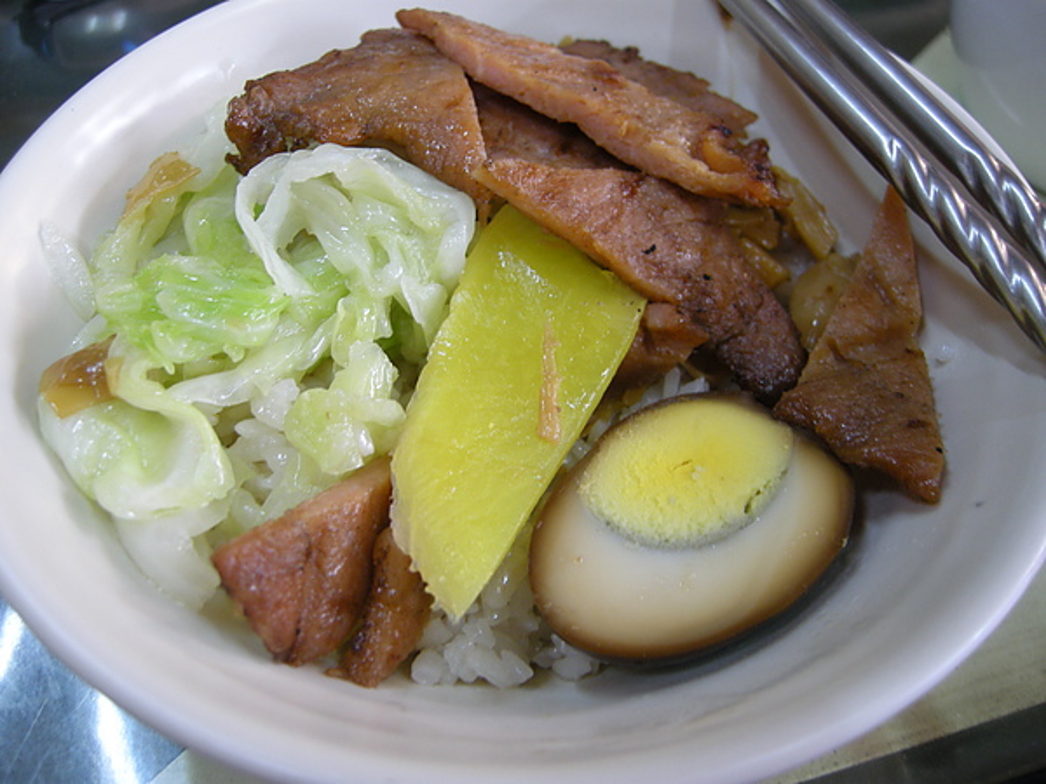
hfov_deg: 52.6
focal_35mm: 35
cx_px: 523
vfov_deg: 40.7
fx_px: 1058
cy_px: 392
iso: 110
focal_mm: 7.5
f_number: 2.7
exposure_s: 1/8.1
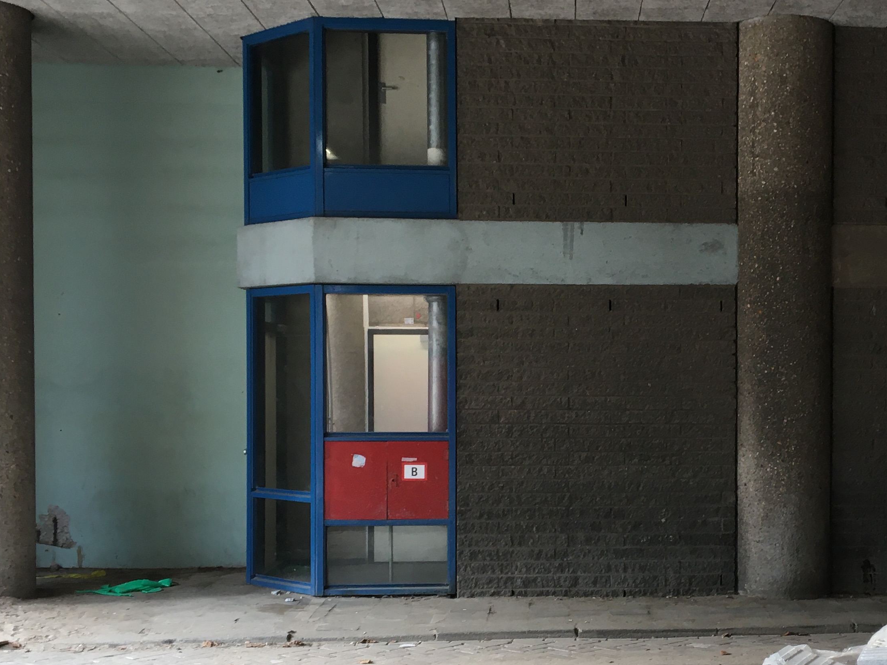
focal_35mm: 53
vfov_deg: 27.4
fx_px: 1358
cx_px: 665
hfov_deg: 35.4
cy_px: 427
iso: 25
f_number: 2.2
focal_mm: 4.15
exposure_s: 1/33
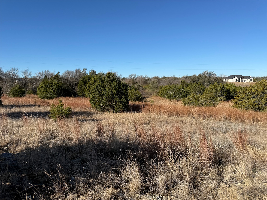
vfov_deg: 56.8
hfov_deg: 71.6
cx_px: 134
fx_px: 185
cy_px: 100
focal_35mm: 24
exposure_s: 1/4975
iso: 80
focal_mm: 6.76
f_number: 1.78
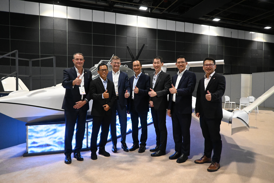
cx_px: 137
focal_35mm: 24
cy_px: 92
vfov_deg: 53.1
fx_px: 183
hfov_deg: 73.7
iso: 6400
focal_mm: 16
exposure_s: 1/800
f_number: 3.5
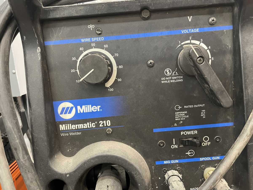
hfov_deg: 67.3
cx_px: 126
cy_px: 95
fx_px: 190
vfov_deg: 53.1
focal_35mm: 26
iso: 500
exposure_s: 1/40
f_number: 1.6
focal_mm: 4.2
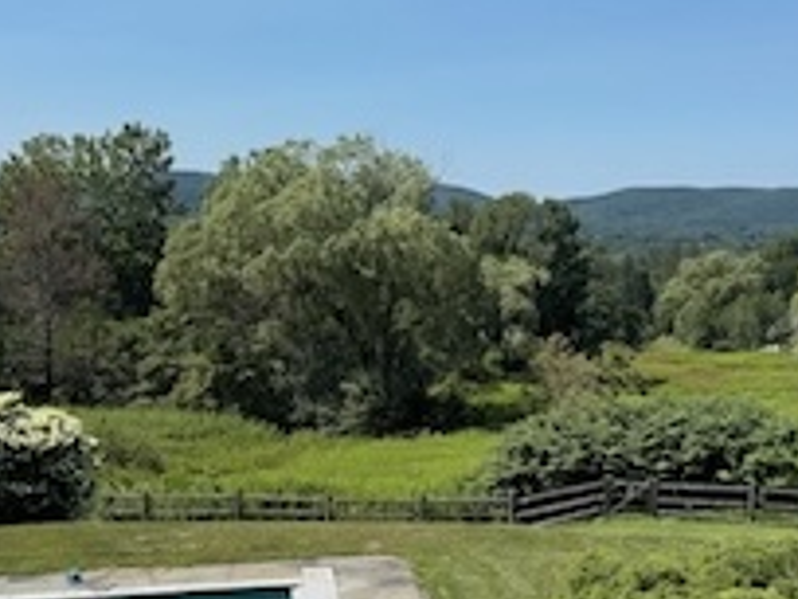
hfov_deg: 40.4
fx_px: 1083
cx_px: 450
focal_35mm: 47
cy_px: 438
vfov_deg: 30.4
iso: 80
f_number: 1.78
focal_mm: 6.76
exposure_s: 1/4405
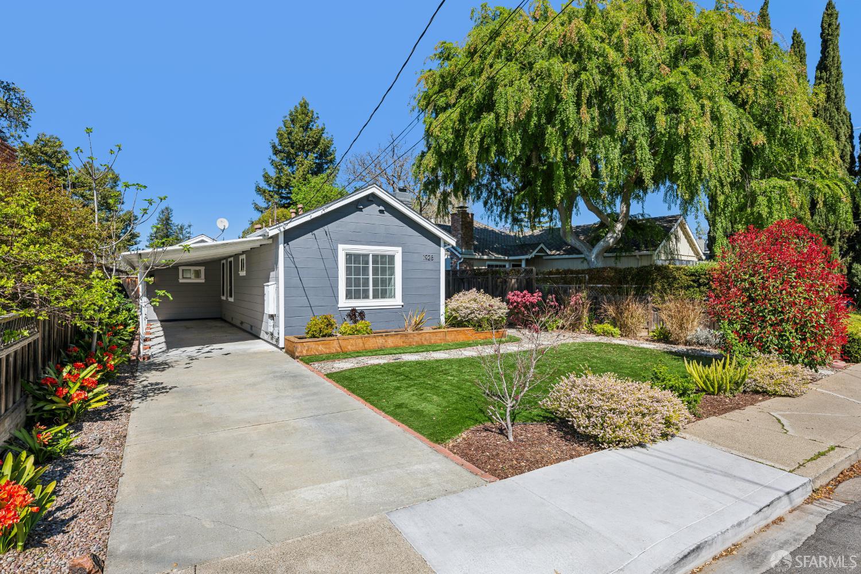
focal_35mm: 18
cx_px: 430
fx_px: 430
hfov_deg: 90.0
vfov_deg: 67.4
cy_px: 287
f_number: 8
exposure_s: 1/320
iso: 110
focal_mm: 18
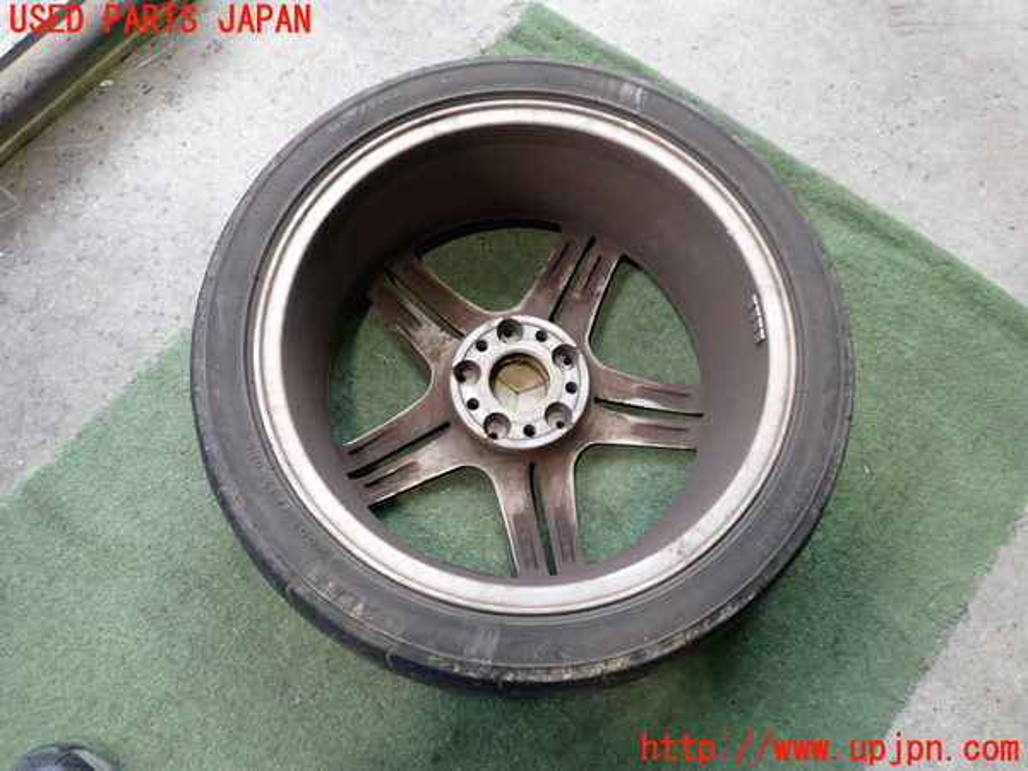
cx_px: 514
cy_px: 386
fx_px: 891
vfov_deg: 46.8
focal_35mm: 30
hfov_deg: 60.0
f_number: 2.3
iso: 200
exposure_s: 1/30
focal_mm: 5.4
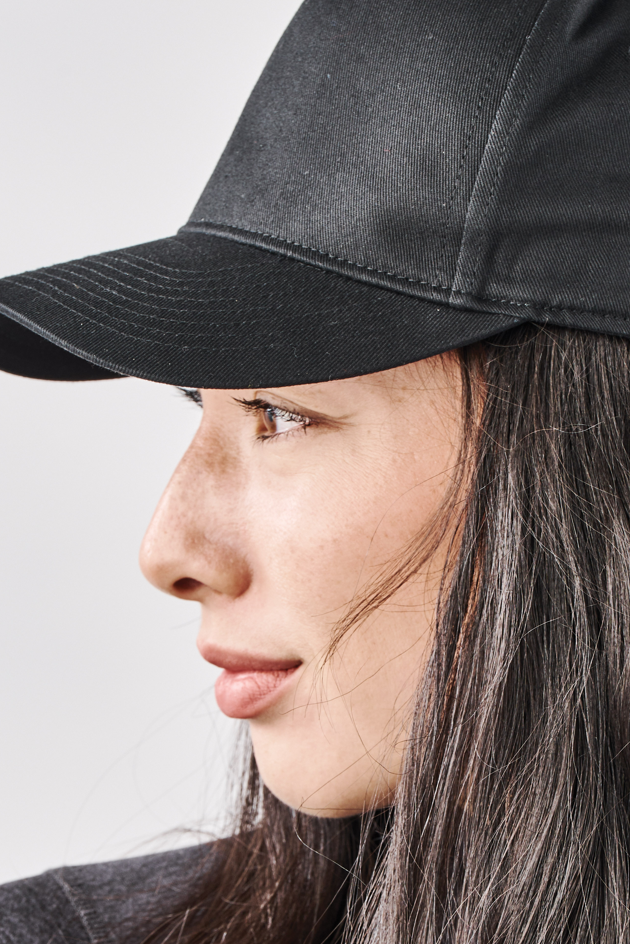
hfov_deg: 3.8
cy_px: 687
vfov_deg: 5.6
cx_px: 405
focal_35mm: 366
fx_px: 9608
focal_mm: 165
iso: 100
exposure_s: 1/125
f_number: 11
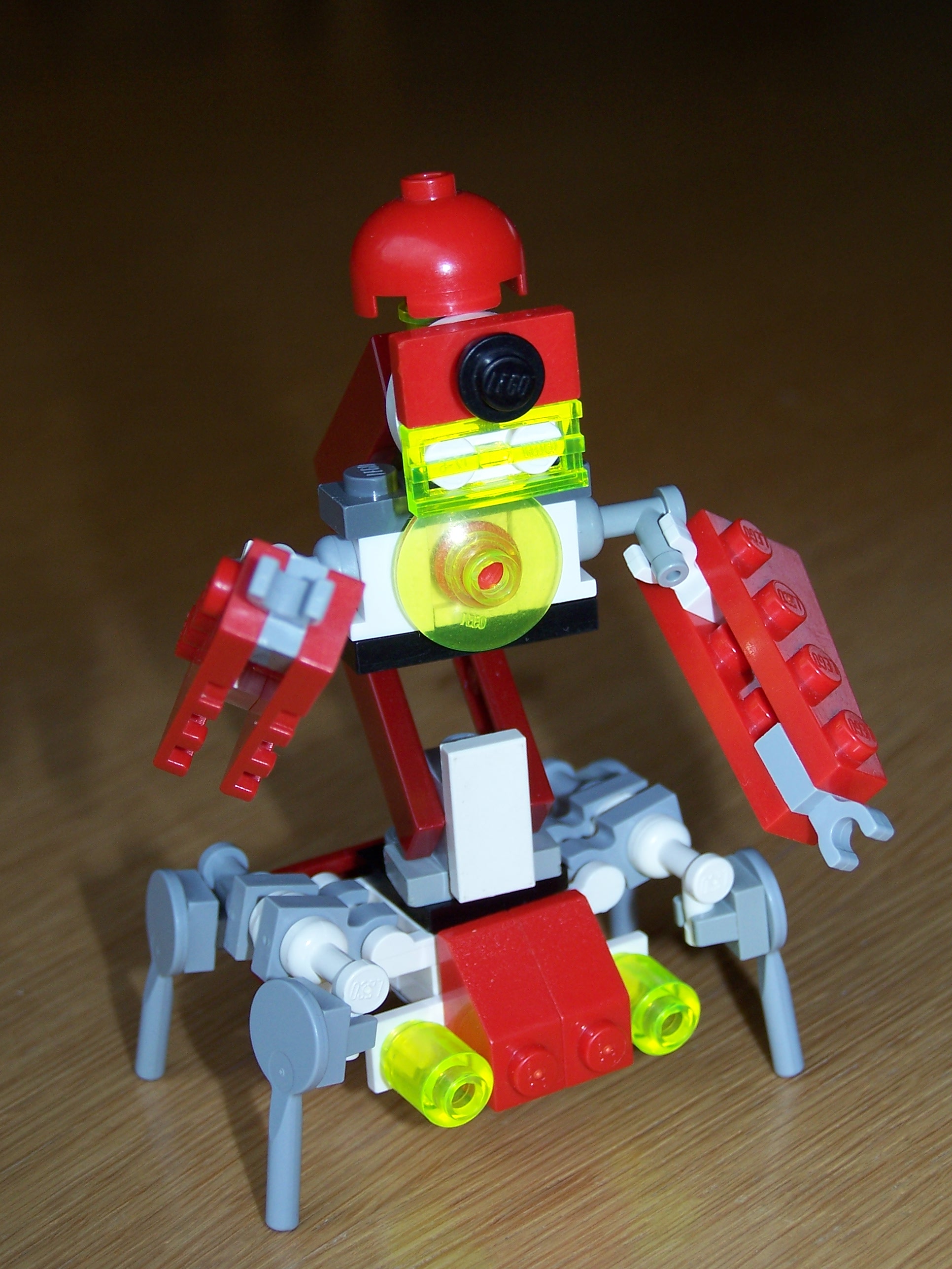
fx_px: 2750
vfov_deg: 26.0
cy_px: 634
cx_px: 476
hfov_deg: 19.6
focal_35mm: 75
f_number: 3.2
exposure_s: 1/90
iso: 80
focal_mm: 12.4
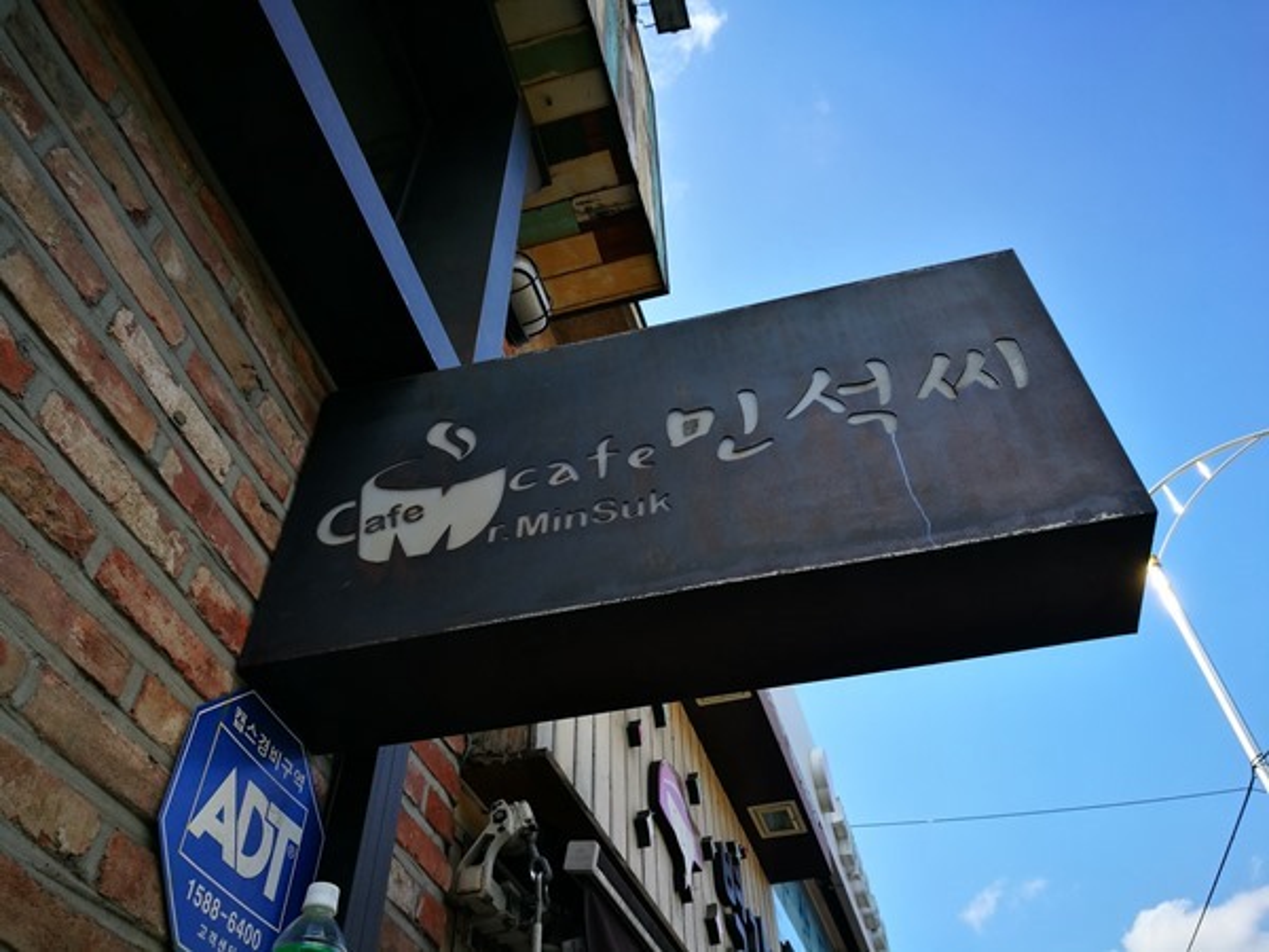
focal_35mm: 27
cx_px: 634
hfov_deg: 65.3
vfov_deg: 51.4
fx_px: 990
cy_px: 476
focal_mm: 4.5
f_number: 2.2
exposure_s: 1/249
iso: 50
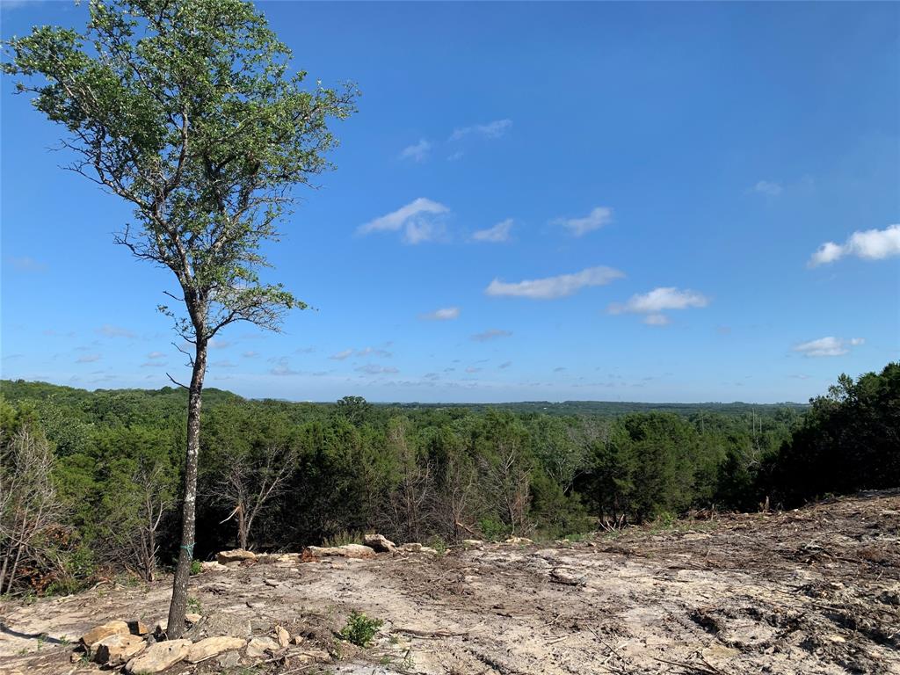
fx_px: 676
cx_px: 450
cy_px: 338
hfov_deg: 67.3
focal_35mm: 26
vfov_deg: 53.1
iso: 25
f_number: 1.8
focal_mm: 4.25
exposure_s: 1/2208
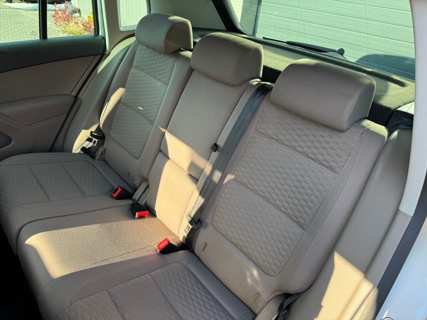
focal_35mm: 24
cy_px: 160
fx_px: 296
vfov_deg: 56.8
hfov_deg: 71.6
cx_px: 214
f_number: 1.78
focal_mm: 6.76
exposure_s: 1/171
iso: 80
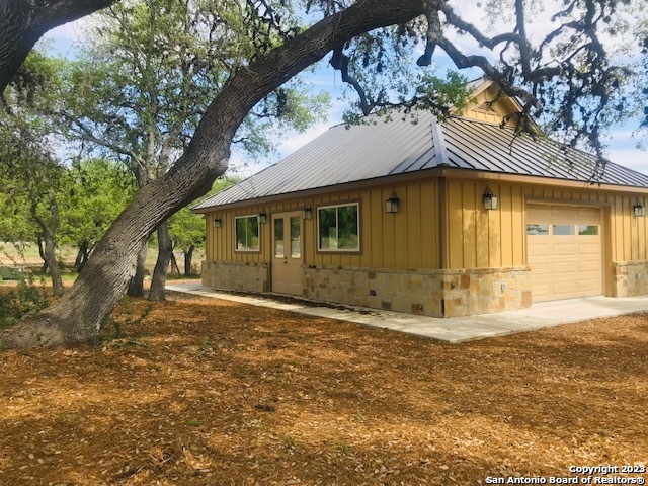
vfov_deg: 49.7
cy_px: 243
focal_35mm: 28
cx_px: 324
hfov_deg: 63.4
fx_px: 524
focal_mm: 3.99
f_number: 1.8
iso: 20
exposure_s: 1/997
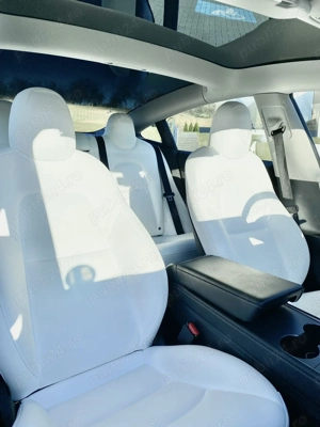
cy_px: 214
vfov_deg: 67.3
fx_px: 320
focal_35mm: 26
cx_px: 160
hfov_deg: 53.1
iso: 32
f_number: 1.8
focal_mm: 4.25
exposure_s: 1/2066
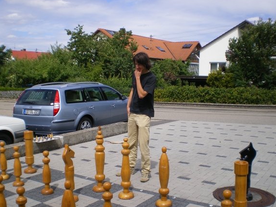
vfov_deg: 36.0
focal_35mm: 40
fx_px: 319
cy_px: 102
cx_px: 144
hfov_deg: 46.8
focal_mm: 6.3
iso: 64
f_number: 4.6
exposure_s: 1/400
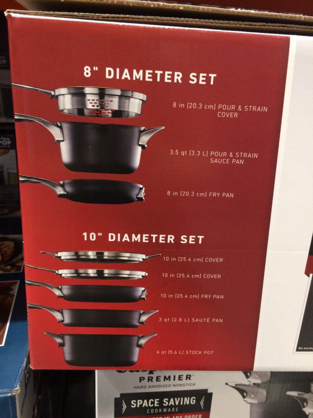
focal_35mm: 29
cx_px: 156
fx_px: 350
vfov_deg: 61.7
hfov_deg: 48.2
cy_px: 209
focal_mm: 4.15
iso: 160
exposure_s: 1/33
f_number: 2.2
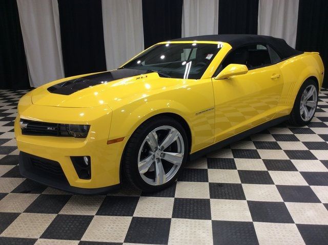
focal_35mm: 32
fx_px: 303
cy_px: 122
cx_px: 164
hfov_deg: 56.9
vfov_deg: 44.1
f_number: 2.4
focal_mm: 3.3
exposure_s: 1/30
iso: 40
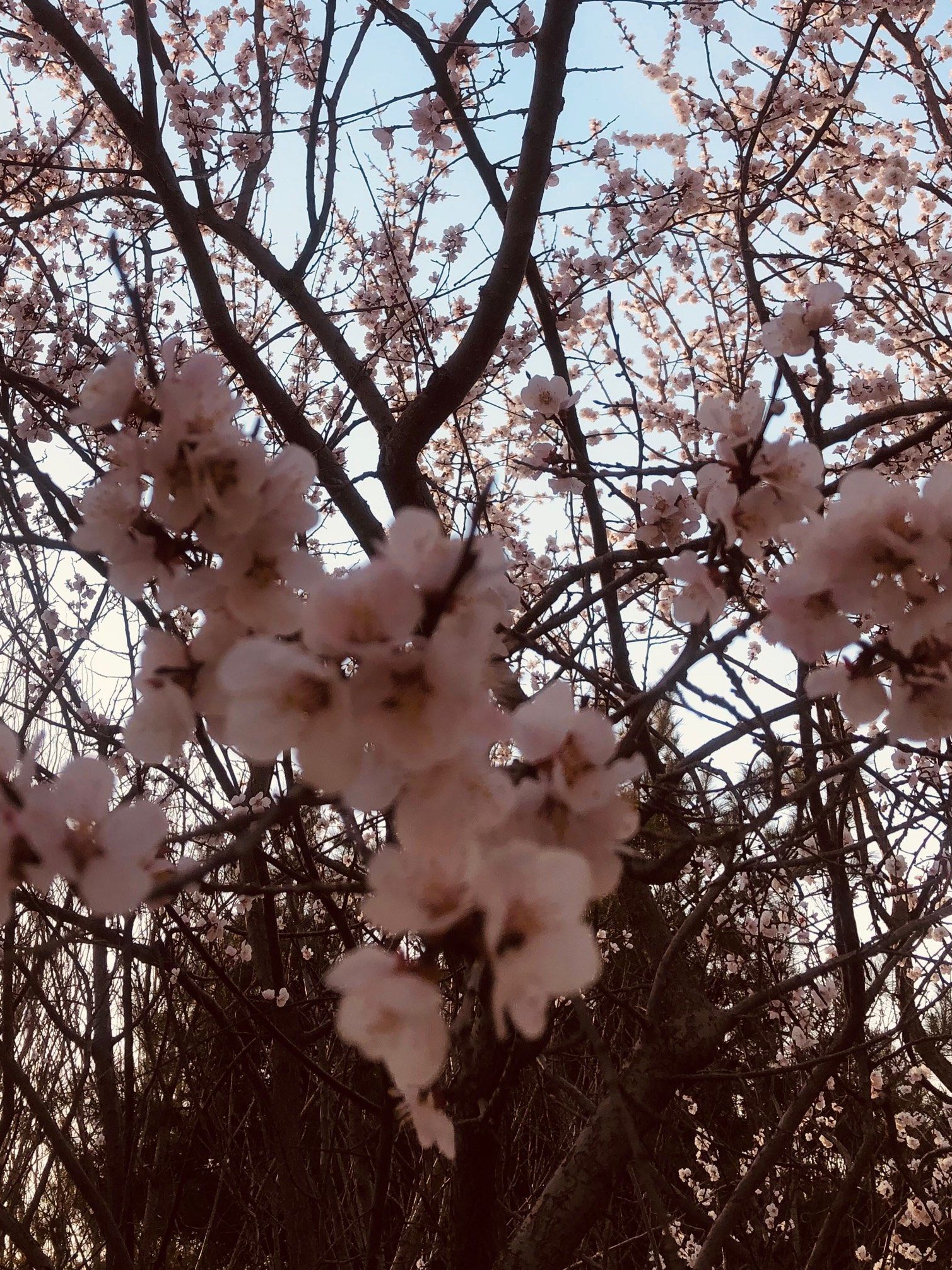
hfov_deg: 37.5
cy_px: 430
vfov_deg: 48.2
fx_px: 1393
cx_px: 353
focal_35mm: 38
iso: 20
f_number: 1.8
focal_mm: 3.99
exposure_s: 1/1656
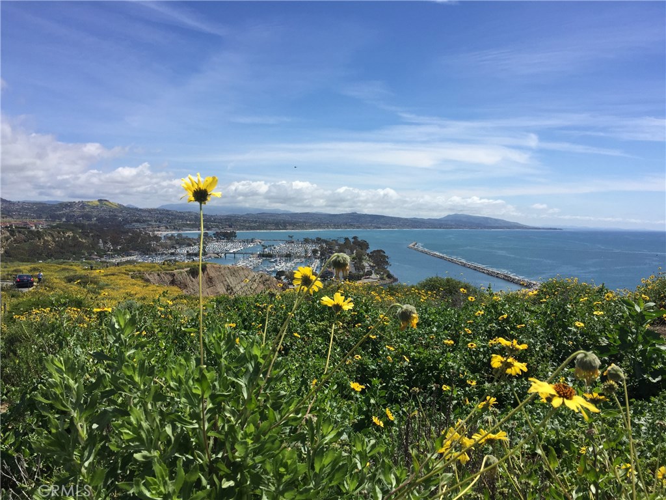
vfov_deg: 48.2
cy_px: 250
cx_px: 333
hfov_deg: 61.7
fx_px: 558
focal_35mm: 29
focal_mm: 4.15
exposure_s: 1/2825
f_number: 2.2
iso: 32
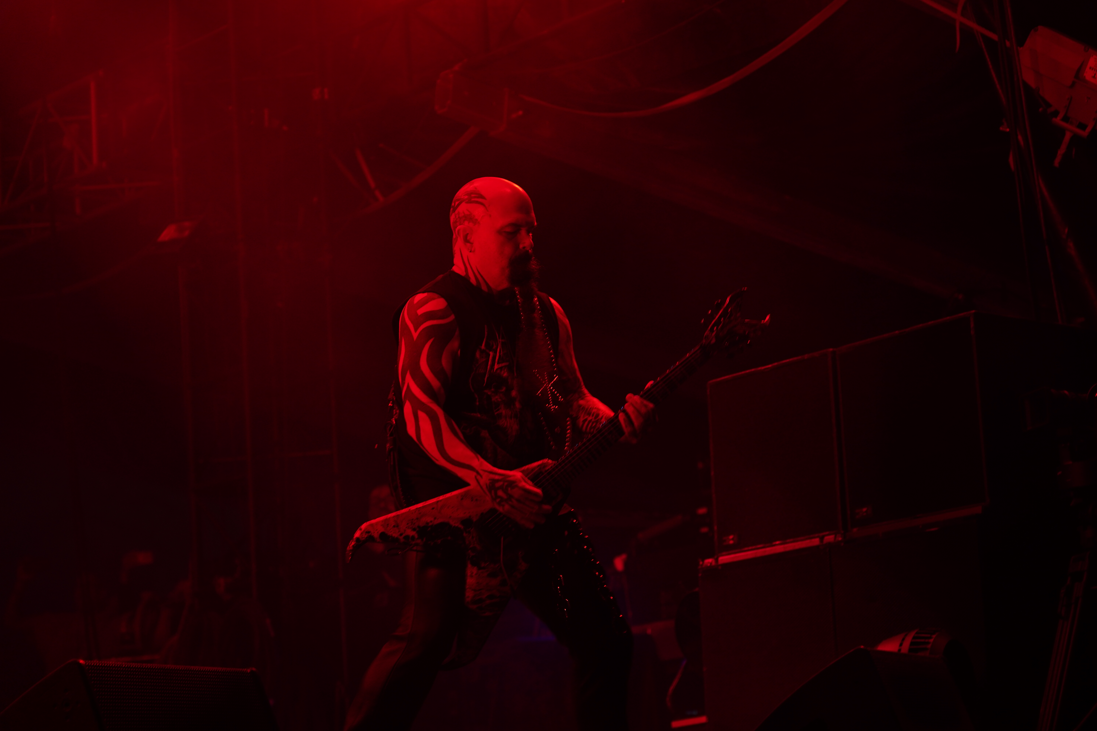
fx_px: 2529
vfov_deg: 16.5
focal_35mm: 83
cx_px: 548
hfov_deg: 24.5
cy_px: 366
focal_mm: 83
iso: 800
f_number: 4
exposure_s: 1/100
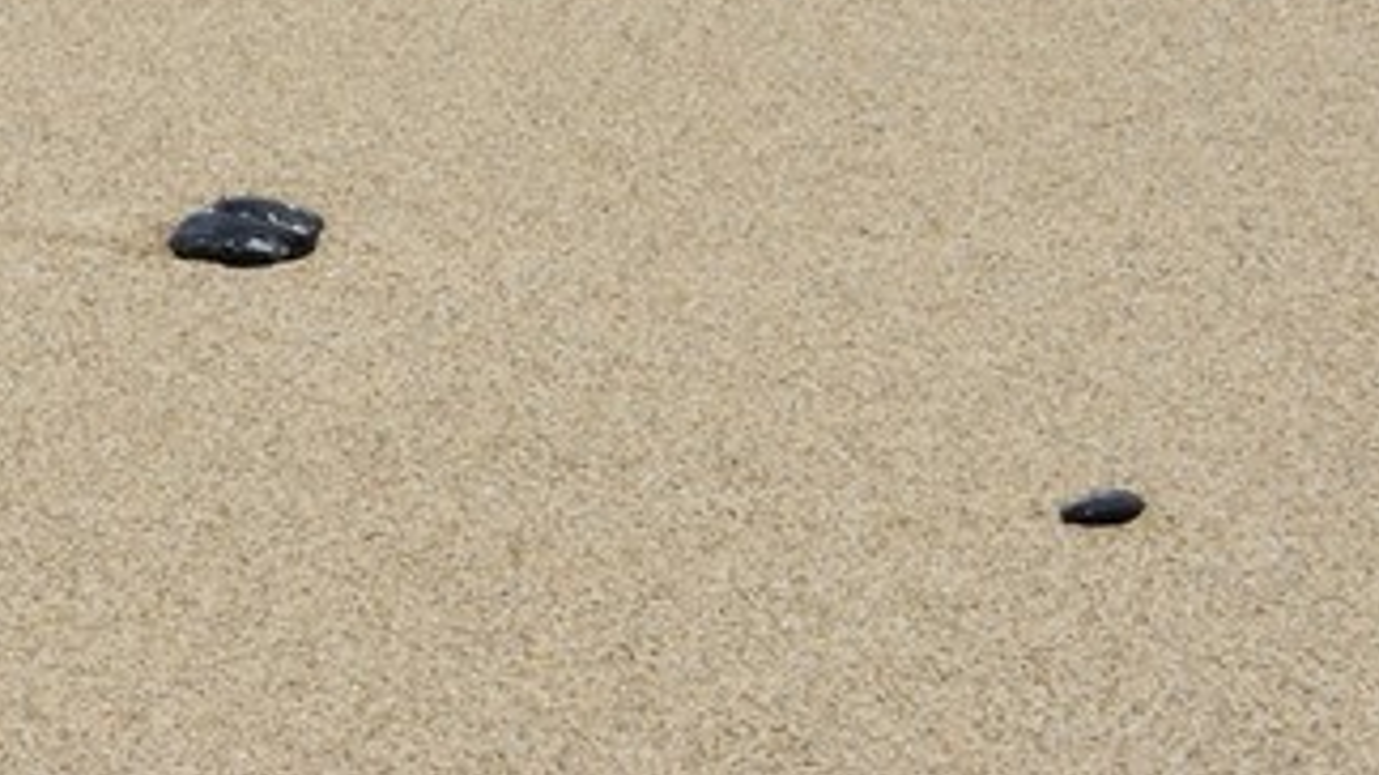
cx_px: -2013
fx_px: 9065
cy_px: -1478
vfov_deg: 4.7
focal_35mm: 248
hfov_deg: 8.0
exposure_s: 1/160
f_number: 22
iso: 200
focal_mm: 48
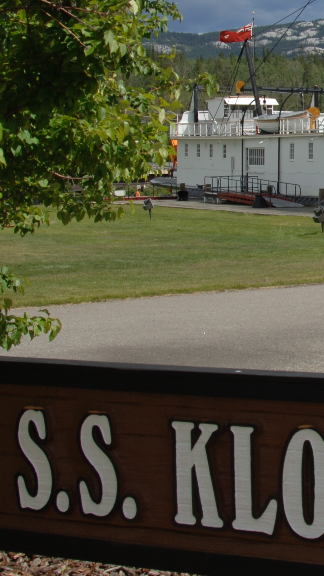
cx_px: 470
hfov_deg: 13.2
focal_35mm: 87
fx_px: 1329
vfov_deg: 24.3
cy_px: 189
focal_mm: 20
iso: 100
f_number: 7.1
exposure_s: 1/400
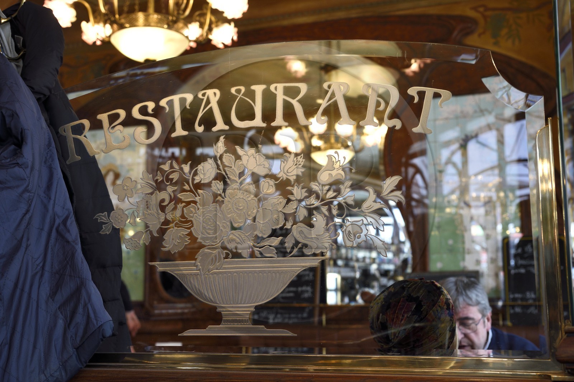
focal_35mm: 48
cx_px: 287
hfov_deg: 41.1
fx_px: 765
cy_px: 191
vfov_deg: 28.1
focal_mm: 48
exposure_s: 1/60
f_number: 5.6
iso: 800
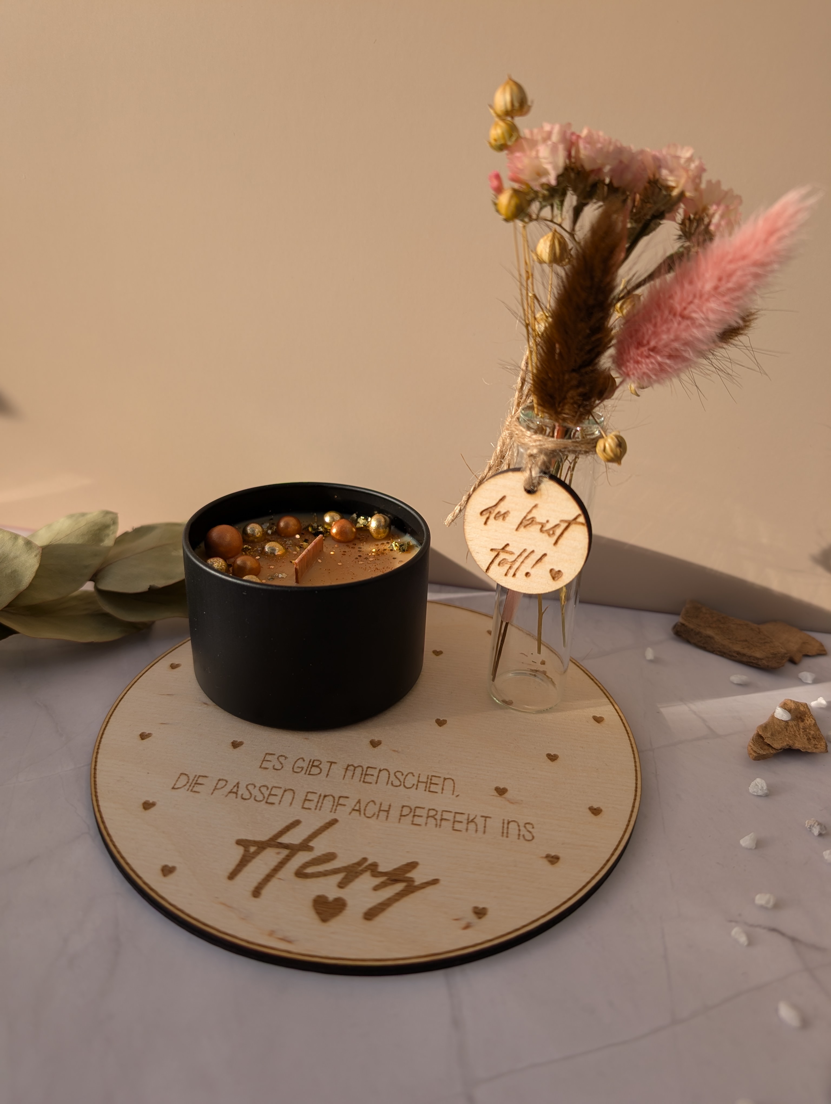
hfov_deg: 56.9
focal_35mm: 24
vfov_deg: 71.5
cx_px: 416
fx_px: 766
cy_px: 552
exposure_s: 1/492
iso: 20
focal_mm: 6.9
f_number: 1.68
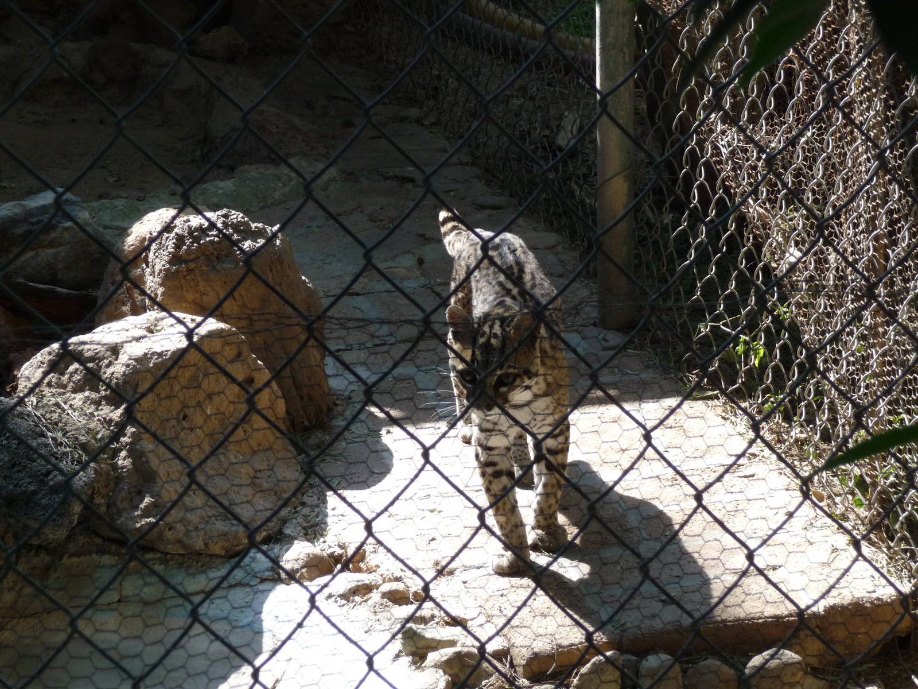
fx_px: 2546
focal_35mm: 96
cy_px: 344
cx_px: 459
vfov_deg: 15.4
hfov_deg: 20.4
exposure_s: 1/160
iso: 200
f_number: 4.7
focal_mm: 16.3
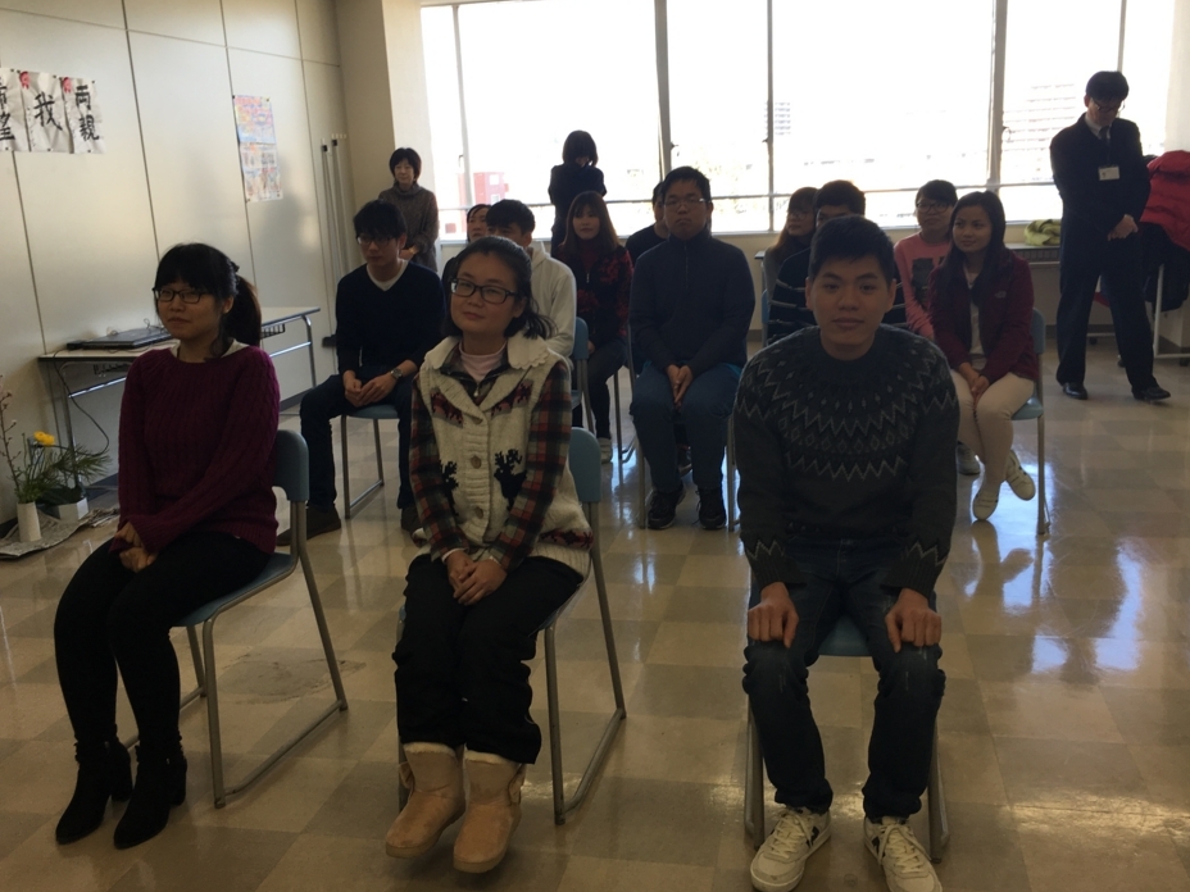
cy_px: 428
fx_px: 1100
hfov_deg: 56.8
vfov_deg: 44.2
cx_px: 618
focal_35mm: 32
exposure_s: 1/100
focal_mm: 4.15
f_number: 2.2
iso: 25
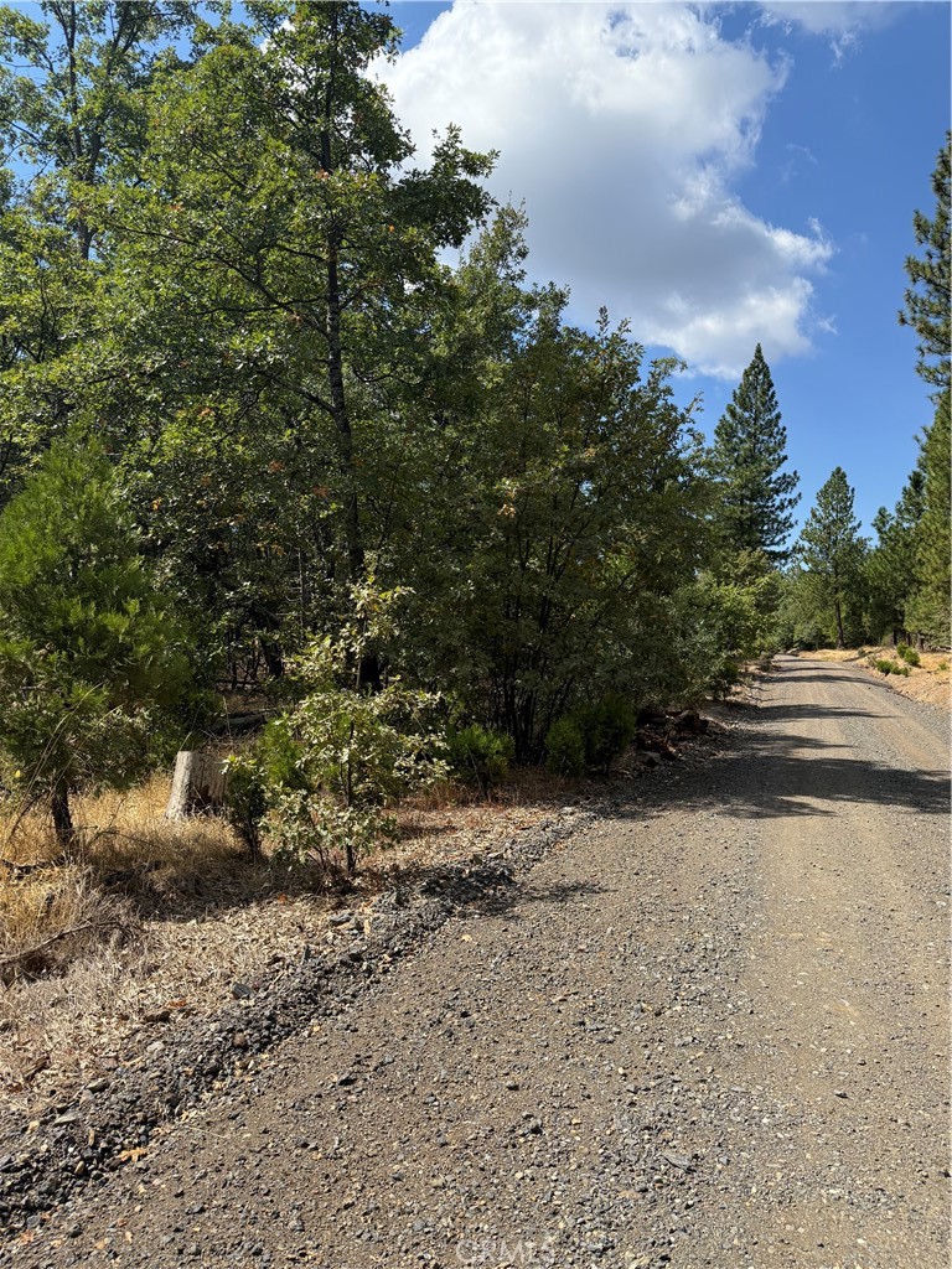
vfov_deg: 71.6
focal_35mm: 24
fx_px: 880
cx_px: 476
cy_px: 634
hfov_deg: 56.8
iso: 100
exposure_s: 1/4167
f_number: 1.78
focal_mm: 6.76
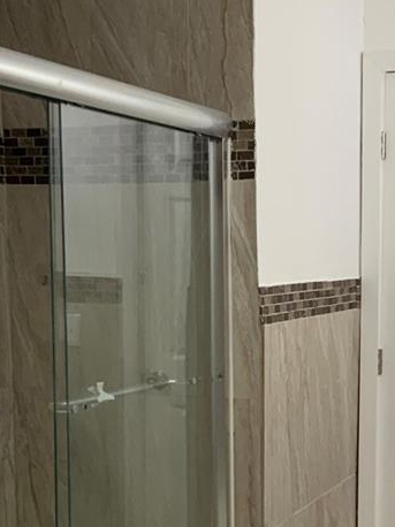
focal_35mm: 76
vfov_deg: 25.3
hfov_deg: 19.2
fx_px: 1157
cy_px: 412
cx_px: 304
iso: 100
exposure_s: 1/60
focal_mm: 3
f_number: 1.8
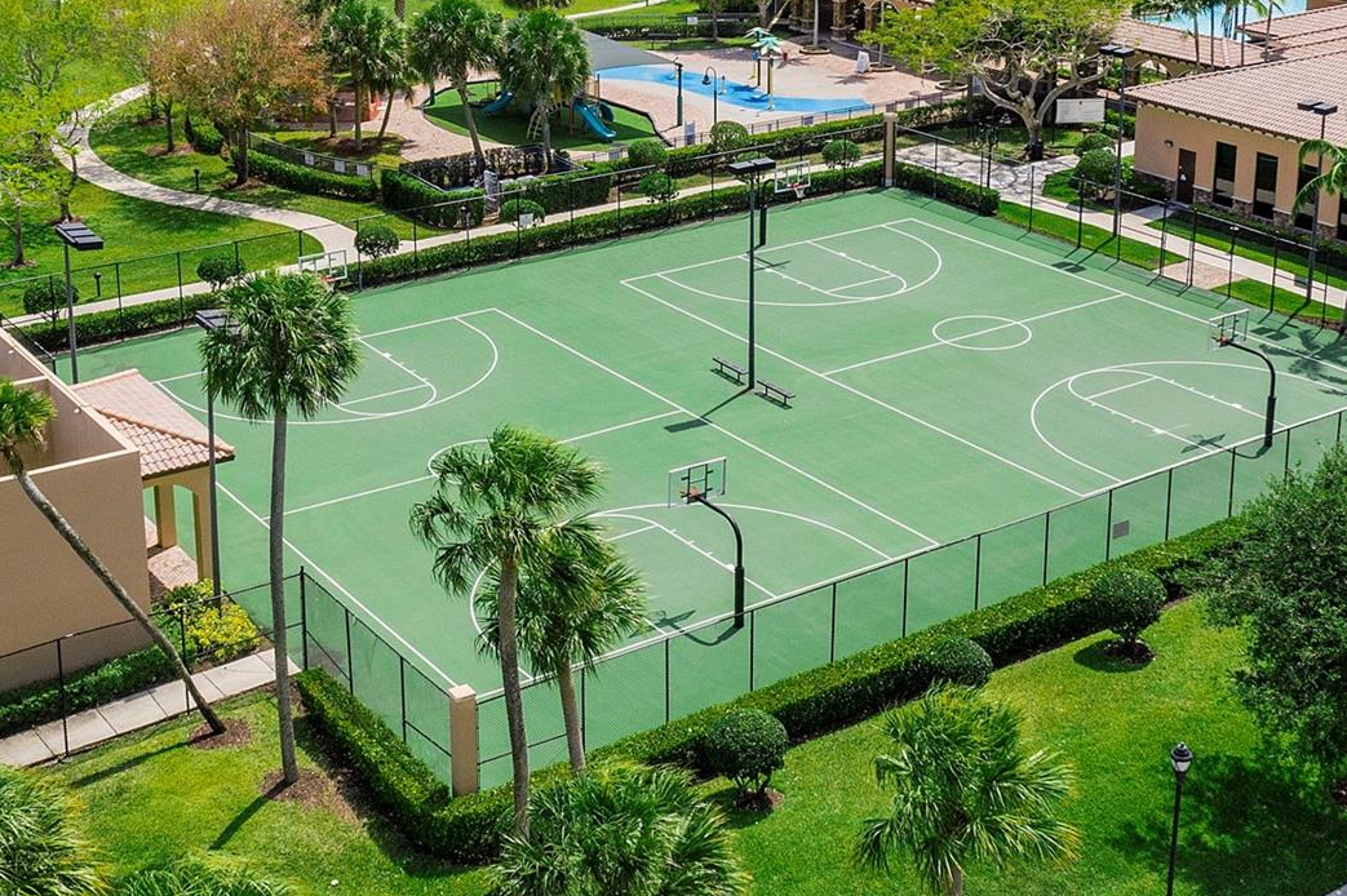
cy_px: 175
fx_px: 2057
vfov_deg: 24.2
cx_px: 701
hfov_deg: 36.3
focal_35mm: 55
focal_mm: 10.26
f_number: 6.3
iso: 100
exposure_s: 1/800
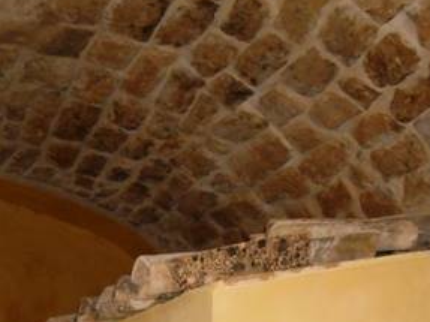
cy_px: 271
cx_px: 238
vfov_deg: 18.7
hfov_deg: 25.0
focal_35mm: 78
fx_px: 969
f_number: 2.8
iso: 200
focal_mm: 5.7
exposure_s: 1/60
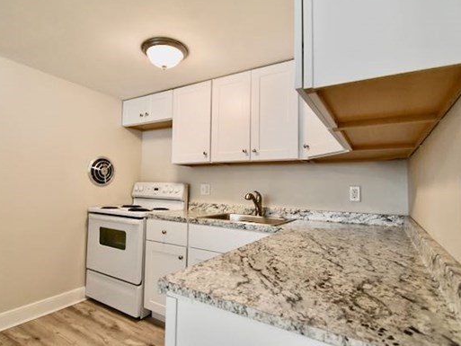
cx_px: 207
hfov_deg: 85.7
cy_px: 167
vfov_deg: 69.9
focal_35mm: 19
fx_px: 247
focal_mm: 11
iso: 800
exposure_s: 1/125
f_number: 5.6
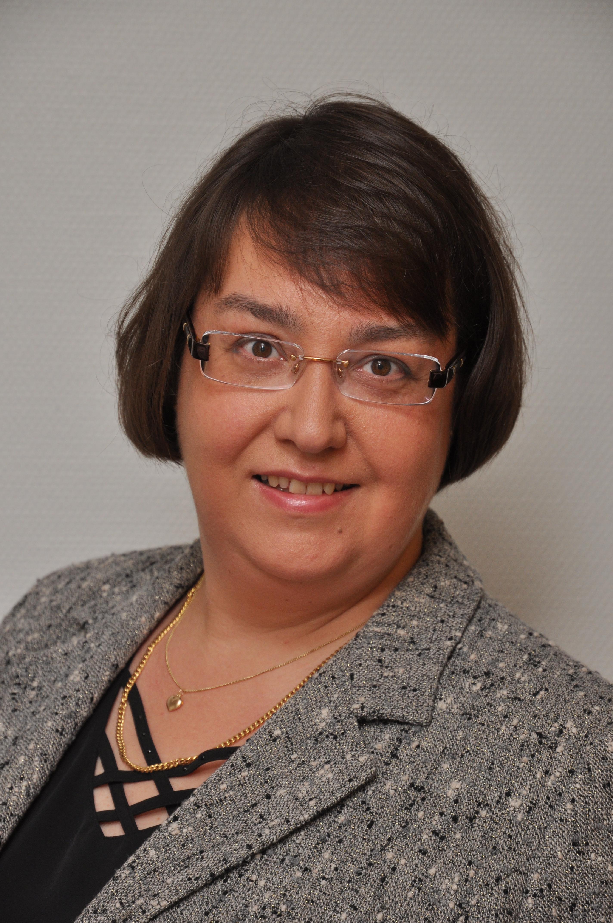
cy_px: 462
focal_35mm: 102
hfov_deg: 13.4
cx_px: 306
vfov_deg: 20.0
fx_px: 2612
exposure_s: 1/60
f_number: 5.6
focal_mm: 68
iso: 450
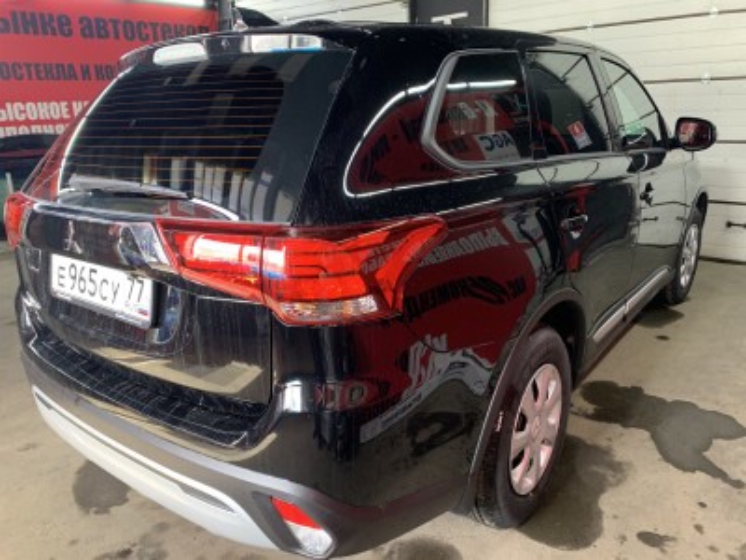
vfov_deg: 53.1
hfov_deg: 67.3
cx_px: 373
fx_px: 560
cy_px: 280
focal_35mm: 26
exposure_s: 1/60
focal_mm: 4.25
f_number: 1.8
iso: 320
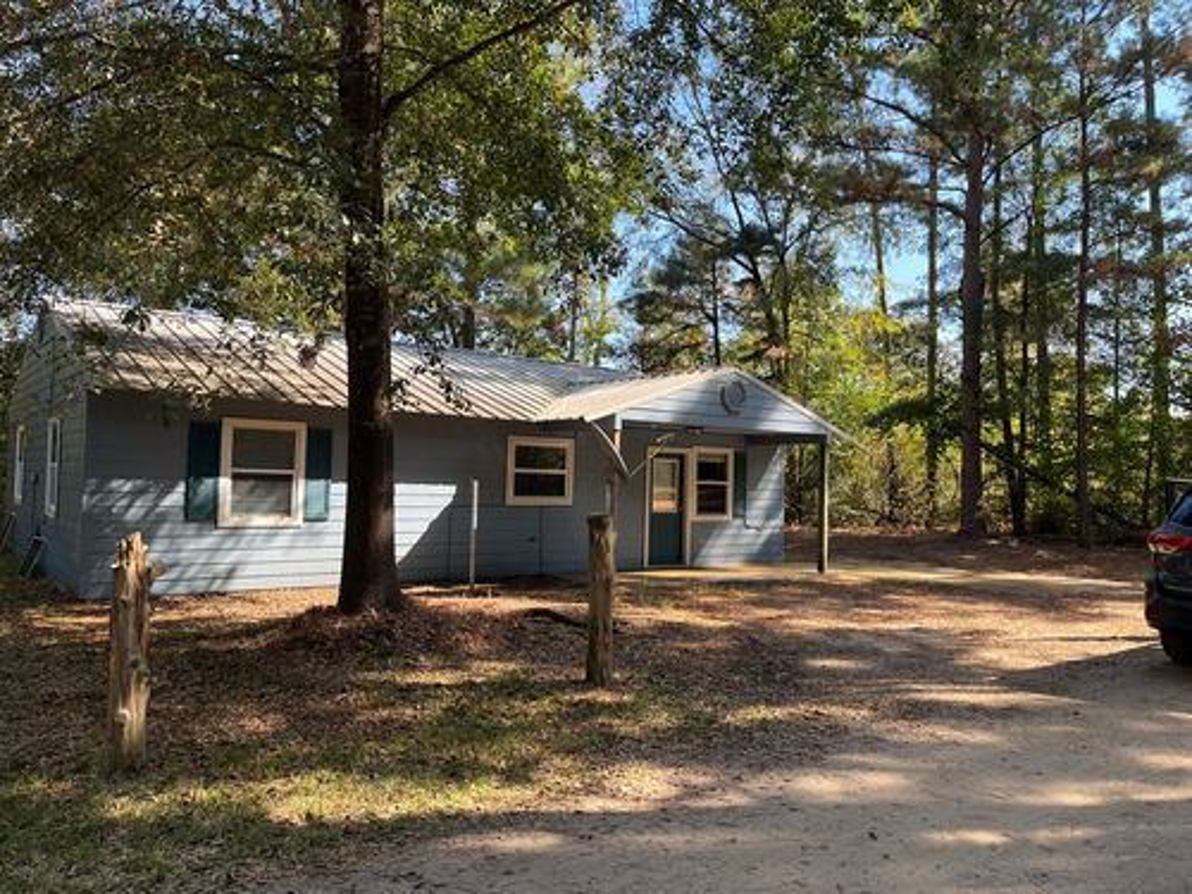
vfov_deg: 53.1
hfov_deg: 67.3
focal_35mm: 26
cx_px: 596
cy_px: 447
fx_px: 895
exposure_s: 1/497
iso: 50
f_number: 1.6
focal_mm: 5.1
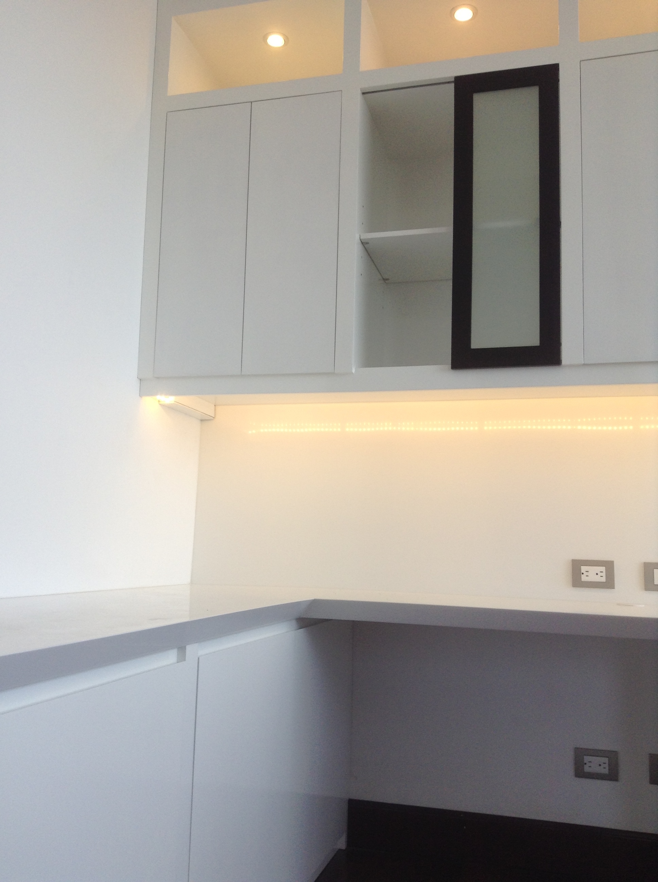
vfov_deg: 55.4
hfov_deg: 42.8
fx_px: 839
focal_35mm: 33
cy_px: 441
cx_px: 329
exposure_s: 1/117
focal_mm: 3.3
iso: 32
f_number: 2.4
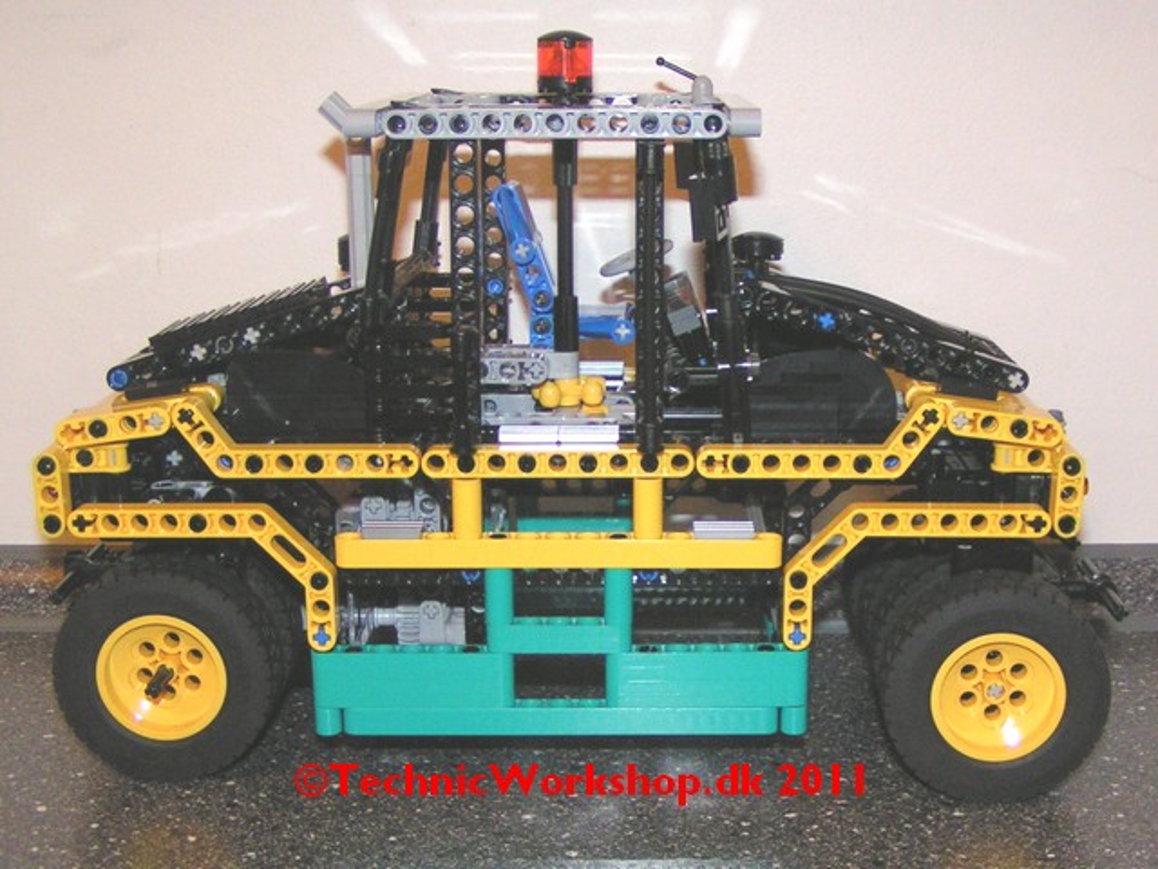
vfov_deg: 37.7
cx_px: 579
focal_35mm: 38
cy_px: 434
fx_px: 1271
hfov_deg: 49.0
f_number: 2.8
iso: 200
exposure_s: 1/40
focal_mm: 5.8
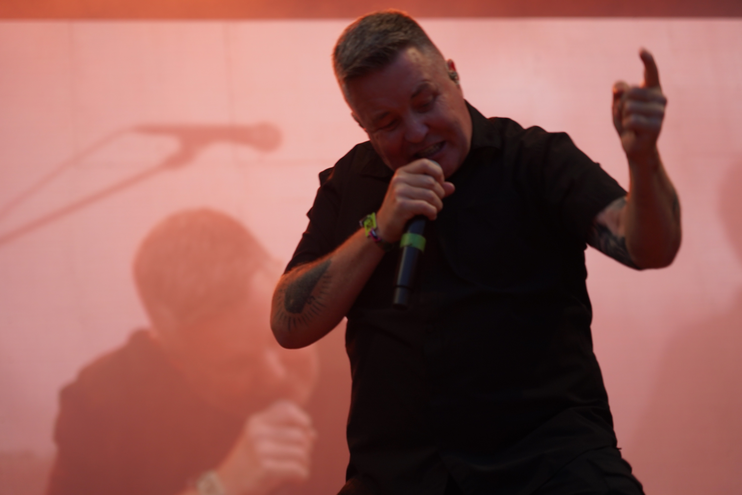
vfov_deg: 13.0
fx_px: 2164
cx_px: 371
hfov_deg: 19.5
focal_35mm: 105
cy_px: 248
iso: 400
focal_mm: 105
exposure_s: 1/160
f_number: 4
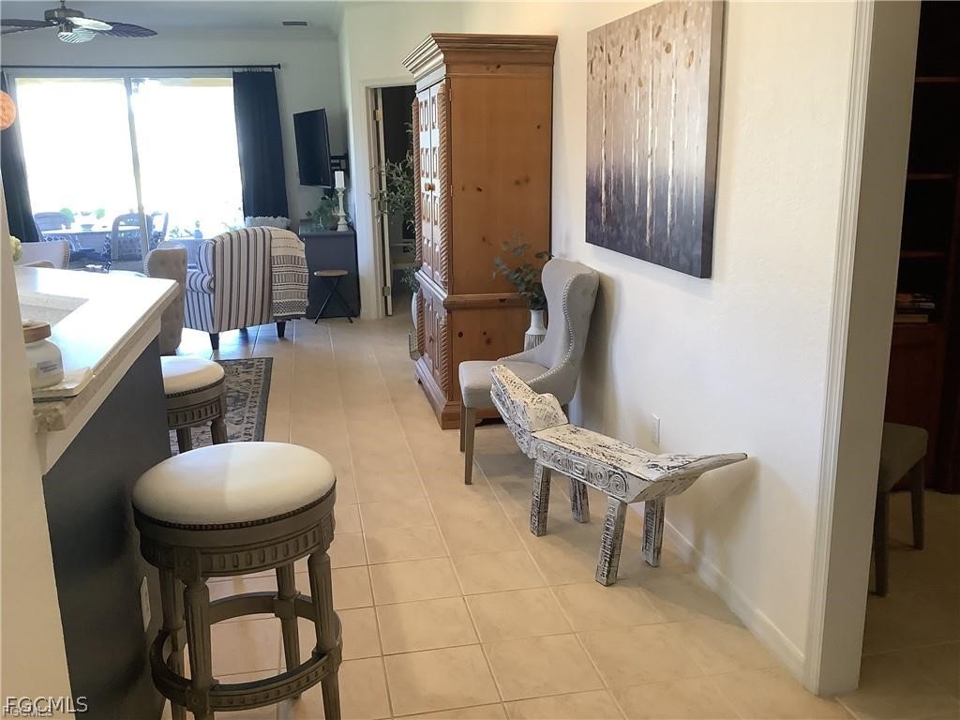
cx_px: 480
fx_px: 860
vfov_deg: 45.4
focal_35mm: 31
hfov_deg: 58.4
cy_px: 360
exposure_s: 1/50
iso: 125
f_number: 2.4
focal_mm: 3.3
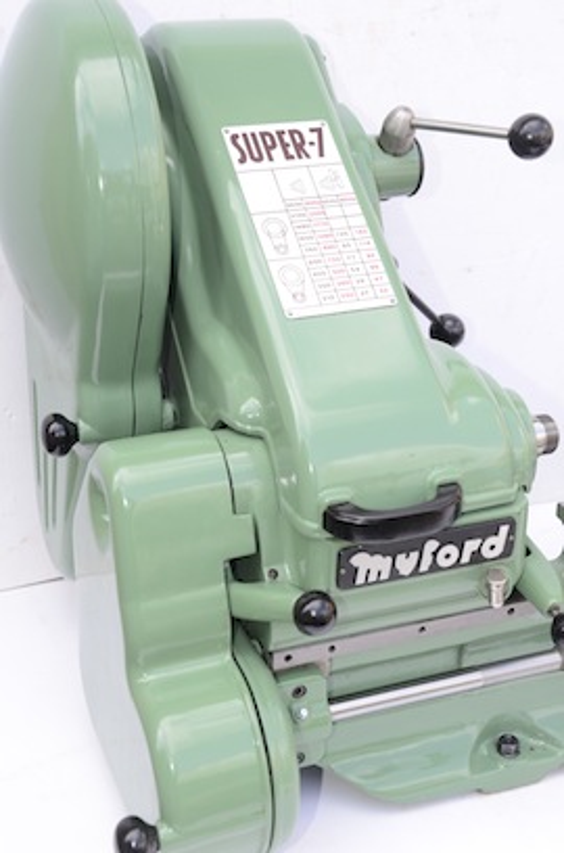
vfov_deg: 35.1
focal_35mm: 57
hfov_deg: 23.7
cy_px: 426
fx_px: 1346
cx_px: 282
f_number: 10
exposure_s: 1/250
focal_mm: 38
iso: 1000
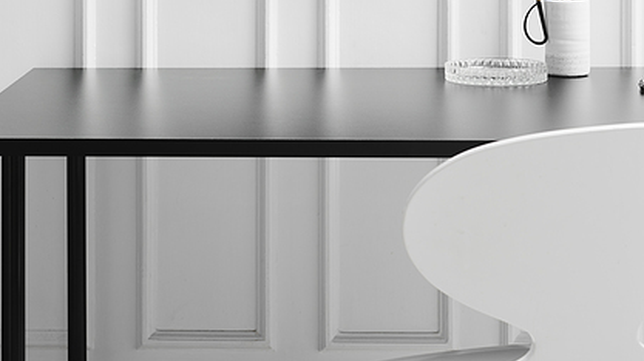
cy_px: -138
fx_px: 1860
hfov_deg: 19.6
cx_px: 349
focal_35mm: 109
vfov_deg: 10.8
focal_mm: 50
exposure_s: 1/250
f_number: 8
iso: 100
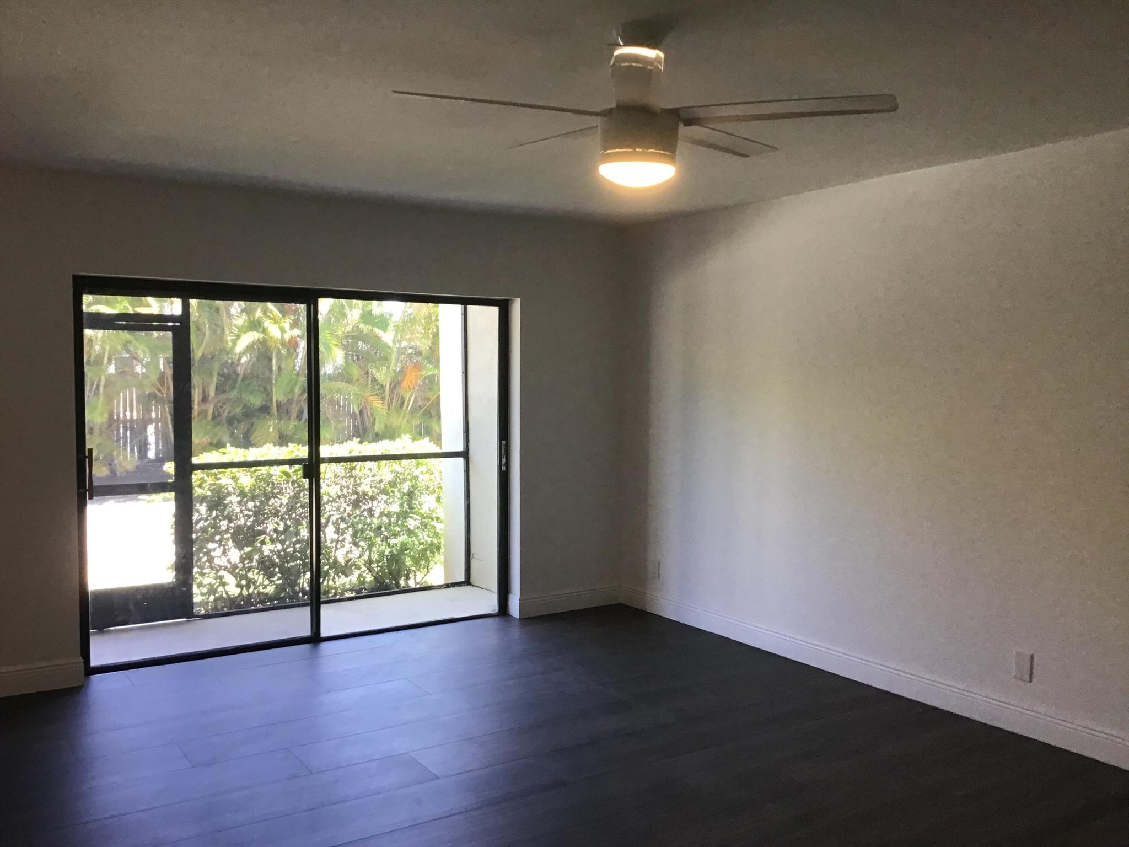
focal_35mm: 31
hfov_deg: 58.4
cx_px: 564
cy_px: 424
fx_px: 1011
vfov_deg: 45.4
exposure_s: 1/30
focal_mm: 3.3
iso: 40
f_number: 2.4
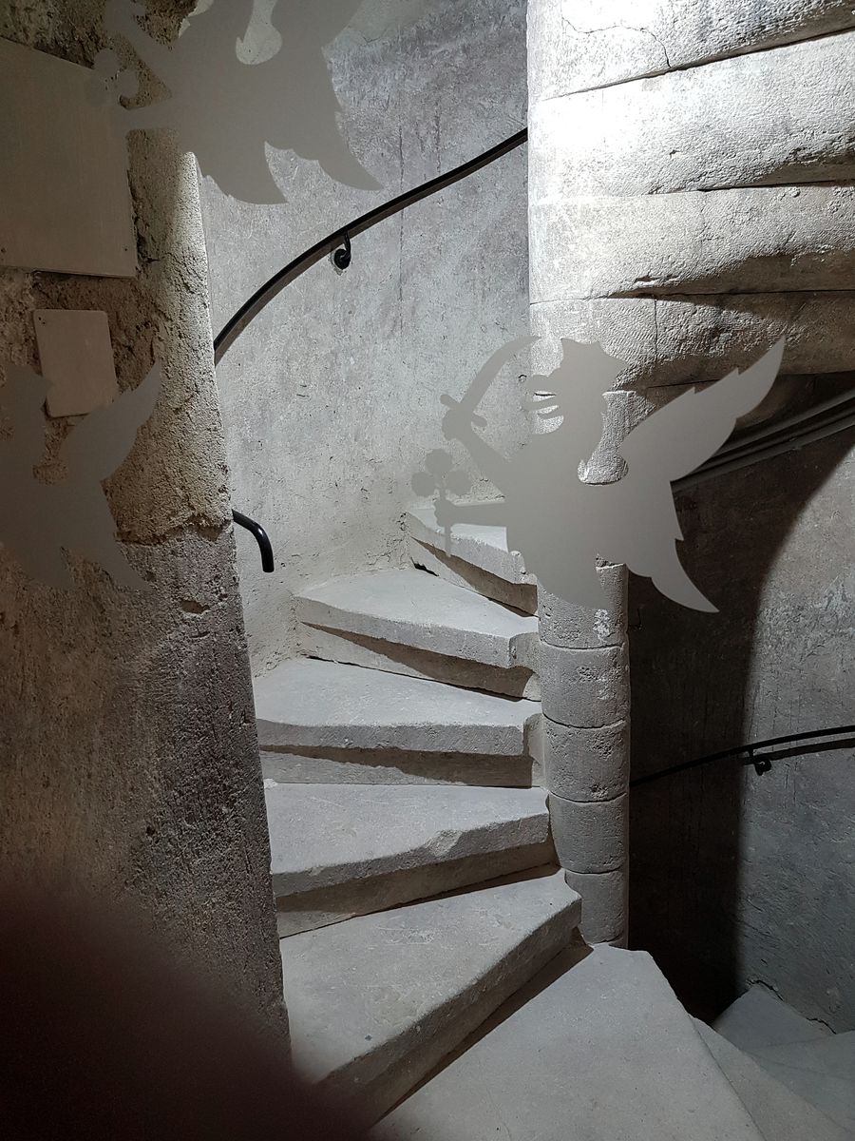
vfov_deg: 67.3
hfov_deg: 53.1
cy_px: 570
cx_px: 428
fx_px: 856
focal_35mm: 26
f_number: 1.7
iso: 100
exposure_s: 1/50
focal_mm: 4.2
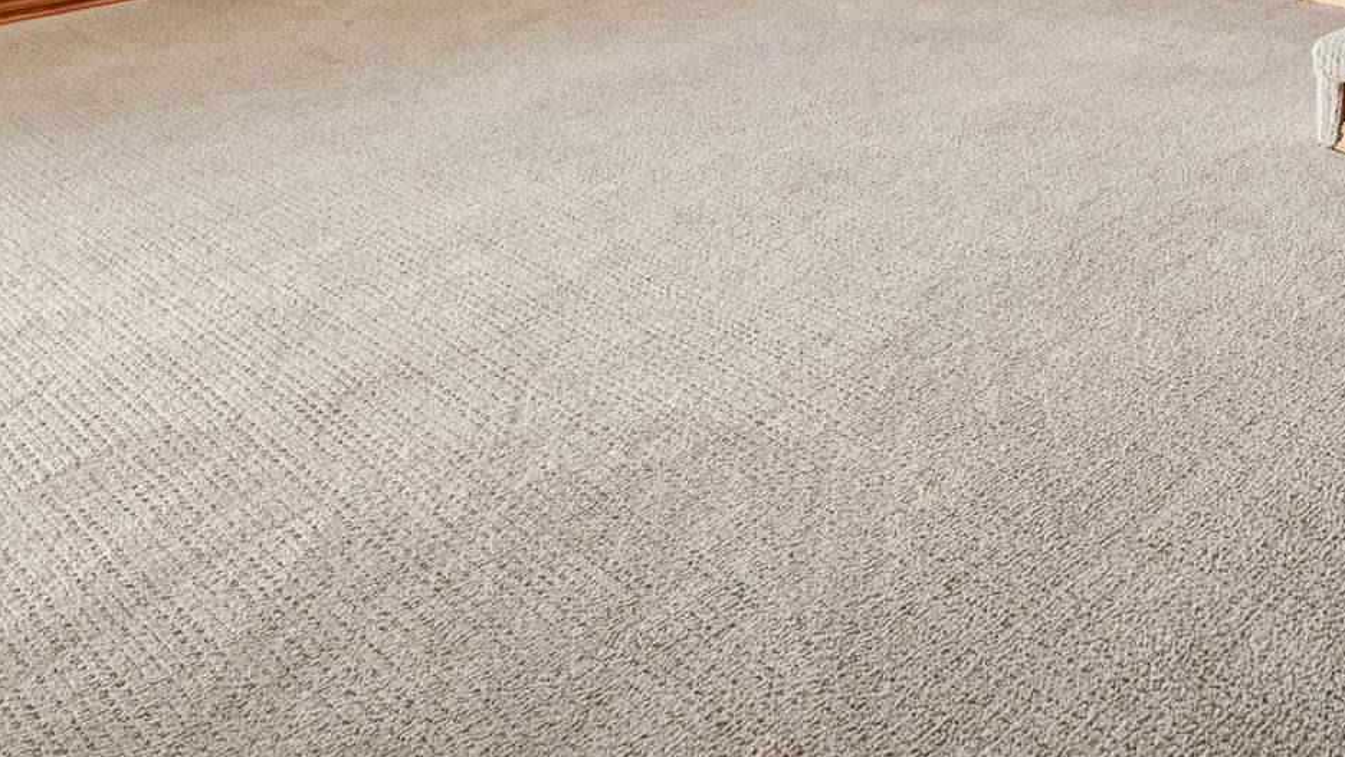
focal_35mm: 42
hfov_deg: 46.3
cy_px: -392
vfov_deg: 22.8
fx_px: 1498
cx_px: 1036
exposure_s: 1
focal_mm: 10
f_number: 9
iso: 200
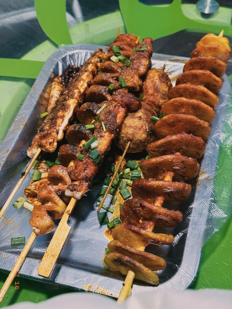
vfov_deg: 39.7
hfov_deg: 30.3
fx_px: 429
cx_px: 116
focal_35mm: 48
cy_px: 154
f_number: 1.78
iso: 250
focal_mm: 6.76
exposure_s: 1/33
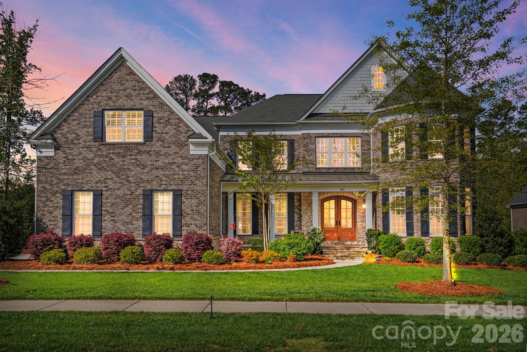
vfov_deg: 43.6
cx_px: 264
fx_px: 439
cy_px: 176
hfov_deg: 61.9
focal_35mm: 30
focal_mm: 30
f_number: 10
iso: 50
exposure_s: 1/60
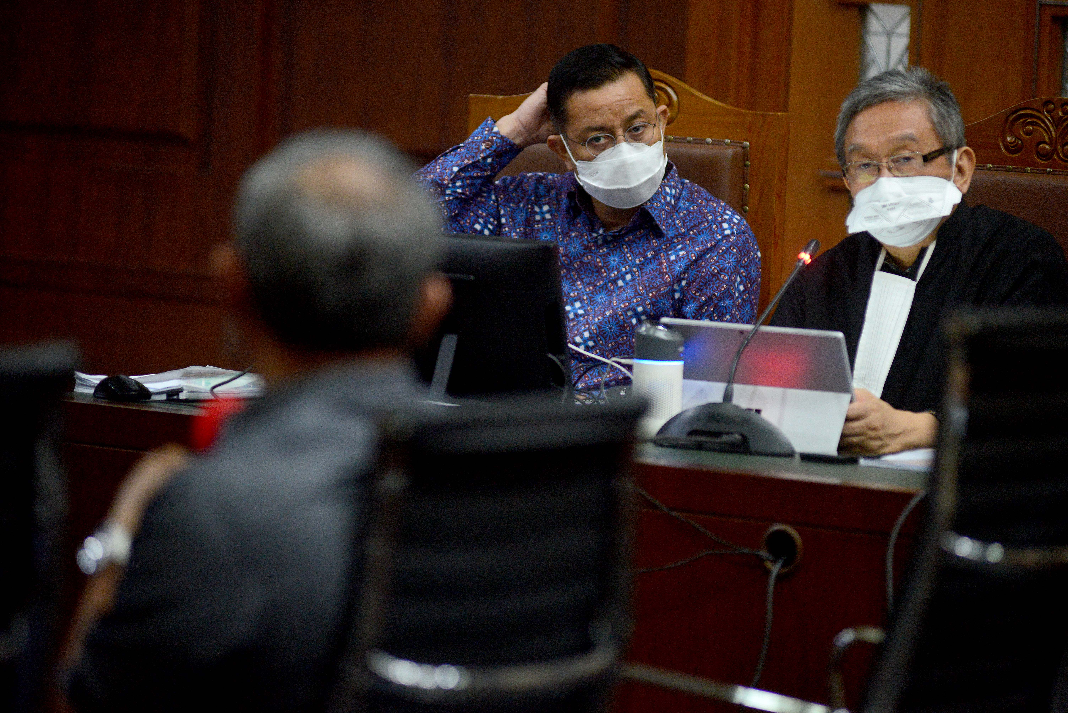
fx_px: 5490
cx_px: 534
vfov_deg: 7.4
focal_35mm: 185
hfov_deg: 11.1
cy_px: 356
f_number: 2.8
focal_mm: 185
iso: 3200
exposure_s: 1/100
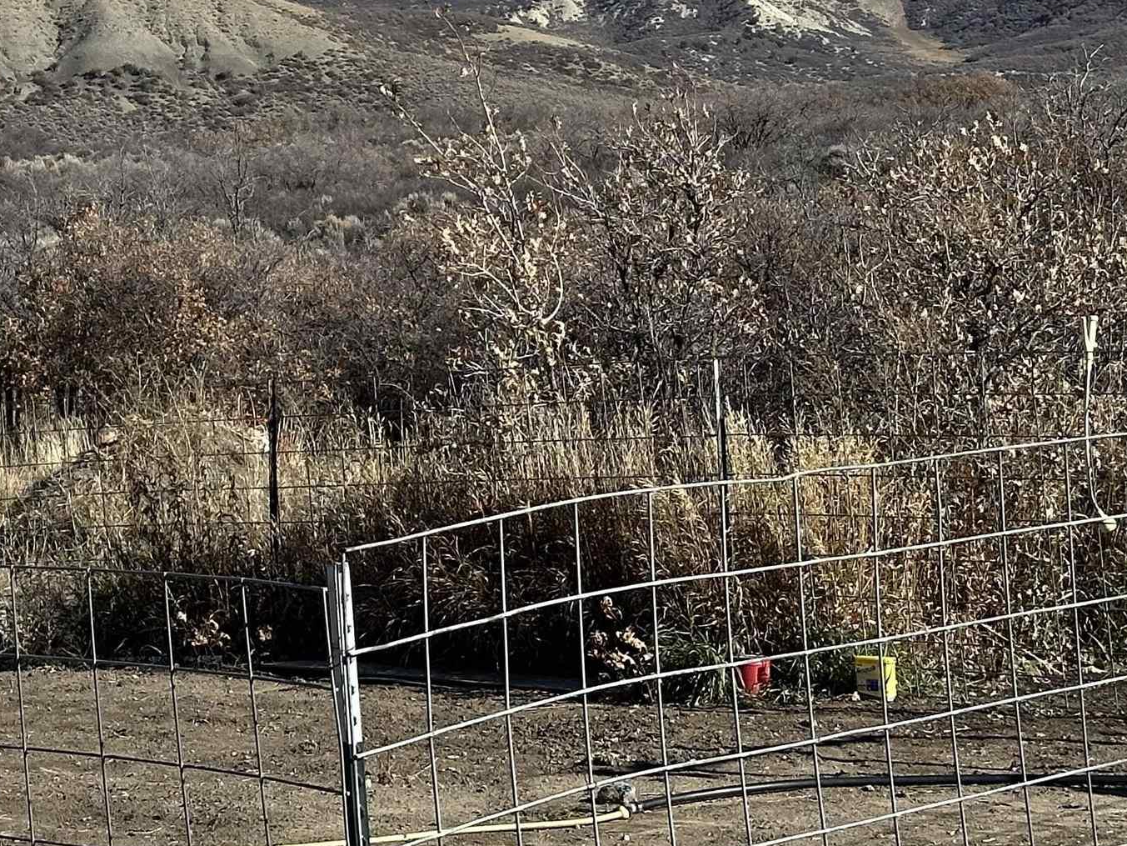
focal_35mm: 109
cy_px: -27
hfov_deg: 17.7
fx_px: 3549
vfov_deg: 13.4
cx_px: 32
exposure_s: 1/4184
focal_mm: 6.86
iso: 64
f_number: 1.78
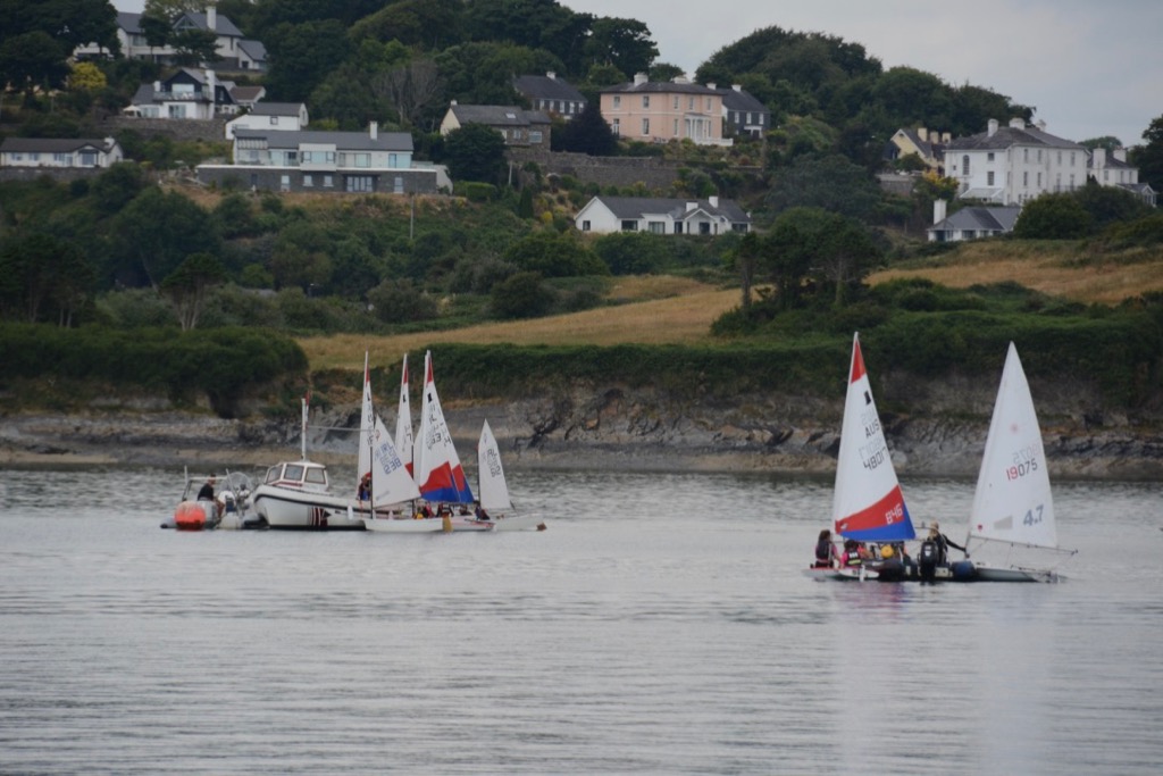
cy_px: 388
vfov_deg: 4.6
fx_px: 9692
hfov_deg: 6.9
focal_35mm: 300
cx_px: 582
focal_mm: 200
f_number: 6.3
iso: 400
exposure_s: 1/1600
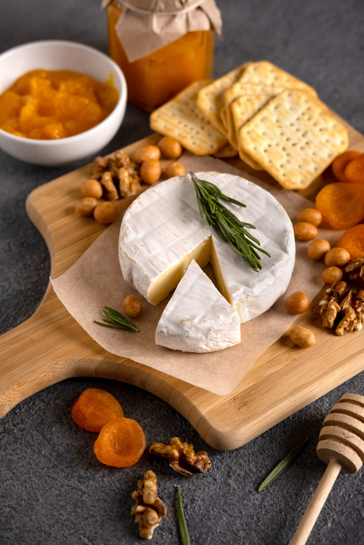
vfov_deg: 37.5
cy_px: 272
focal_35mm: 53
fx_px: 804
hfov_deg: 25.5
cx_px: 182
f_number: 4
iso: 100
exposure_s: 1/180
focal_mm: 35
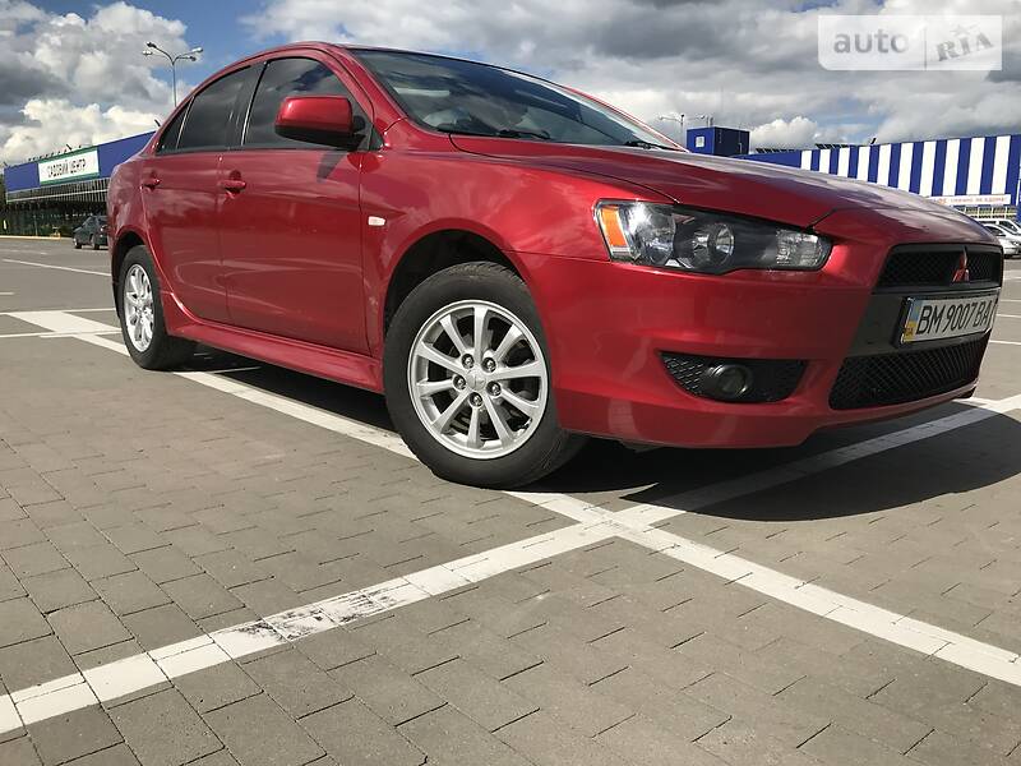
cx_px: 510
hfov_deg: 63.4
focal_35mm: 28
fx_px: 826
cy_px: 383
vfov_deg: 49.7
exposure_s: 1/3300
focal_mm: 4
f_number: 1.8
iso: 20
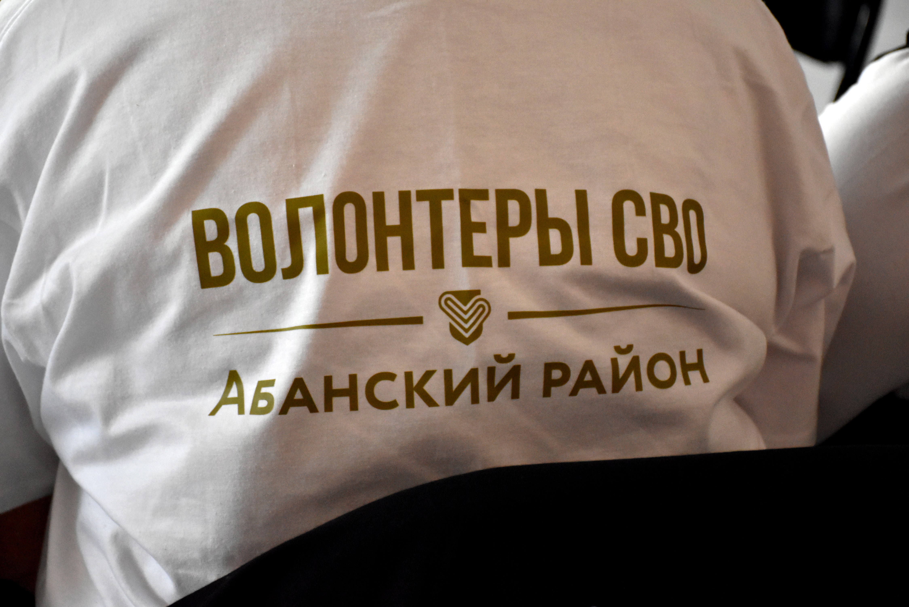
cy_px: 304
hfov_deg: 19.5
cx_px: 454
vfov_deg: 13.0
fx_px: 2652
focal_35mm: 105
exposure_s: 1/200
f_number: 5
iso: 3200
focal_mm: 70
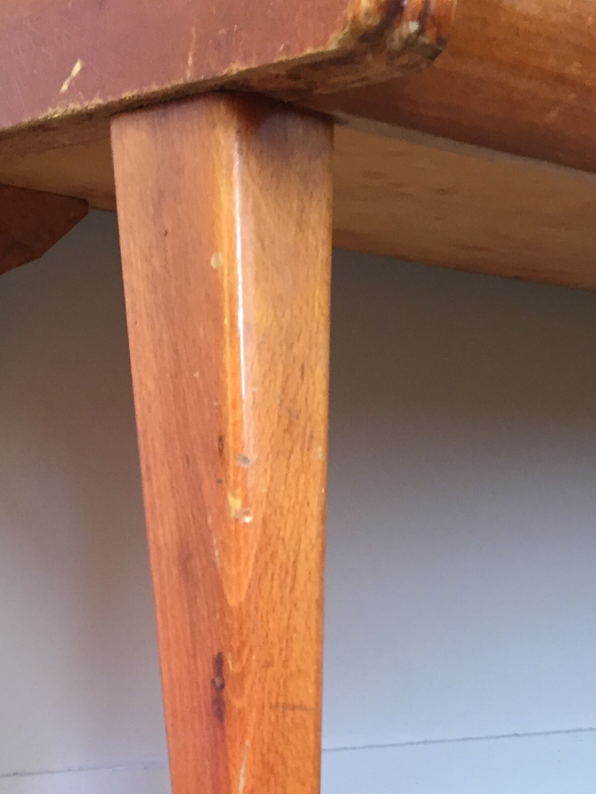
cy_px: 768
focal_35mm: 59
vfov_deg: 30.7
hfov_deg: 24.8
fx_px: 1354
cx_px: 227
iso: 125
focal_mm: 4.15
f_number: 2.2
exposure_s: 1/33
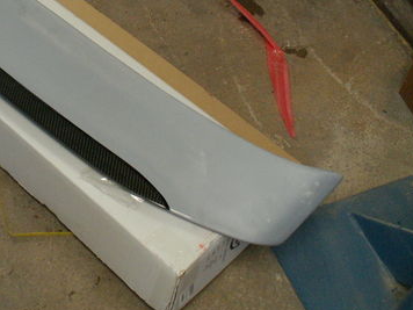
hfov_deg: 29.9
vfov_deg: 22.9
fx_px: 752
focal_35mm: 63
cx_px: 73
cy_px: 56
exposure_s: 1/25
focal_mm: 5.86
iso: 160
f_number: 2.8
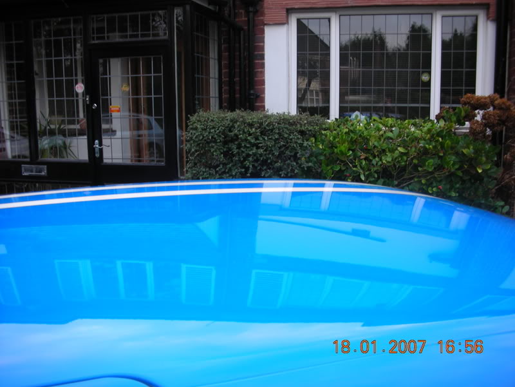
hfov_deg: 52.6
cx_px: 258
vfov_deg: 40.7
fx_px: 521
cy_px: 194
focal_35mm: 35
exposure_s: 1/14.2
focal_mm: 5.8
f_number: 3
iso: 50
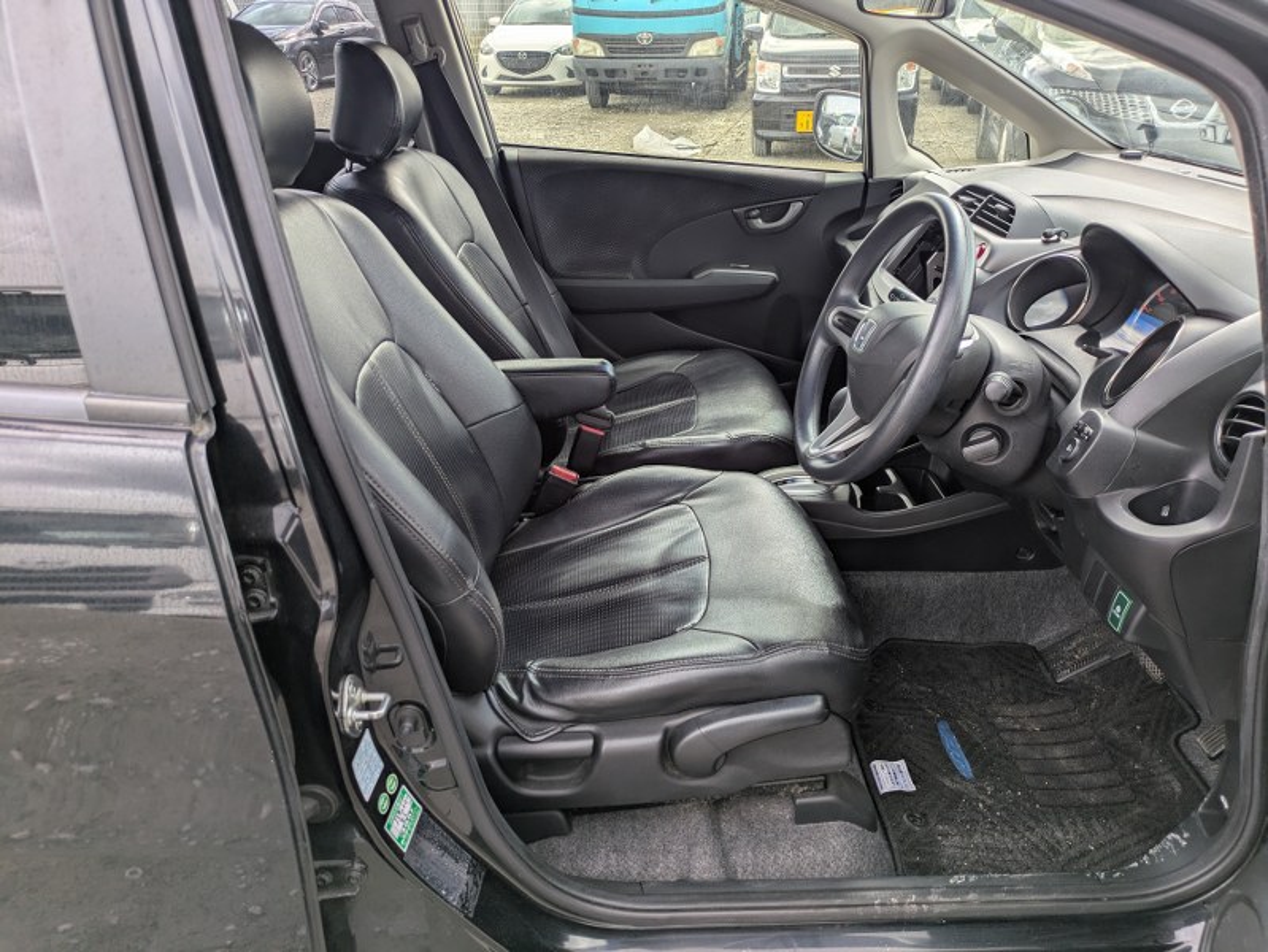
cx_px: 634
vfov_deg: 54.9
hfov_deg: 69.4
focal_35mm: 25
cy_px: 476
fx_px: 916
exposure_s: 1/361
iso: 42
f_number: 1.89
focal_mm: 5.43
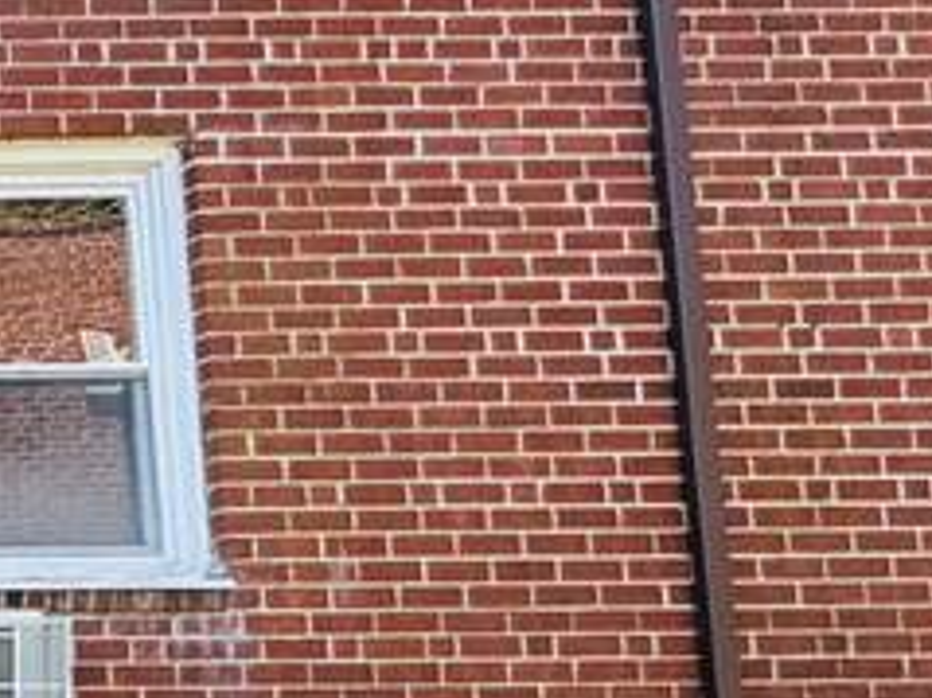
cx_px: -1287
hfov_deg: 15.2
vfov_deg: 18.7
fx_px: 2018
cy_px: 799
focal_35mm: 75
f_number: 2.2
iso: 40
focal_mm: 2.22
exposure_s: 1/273
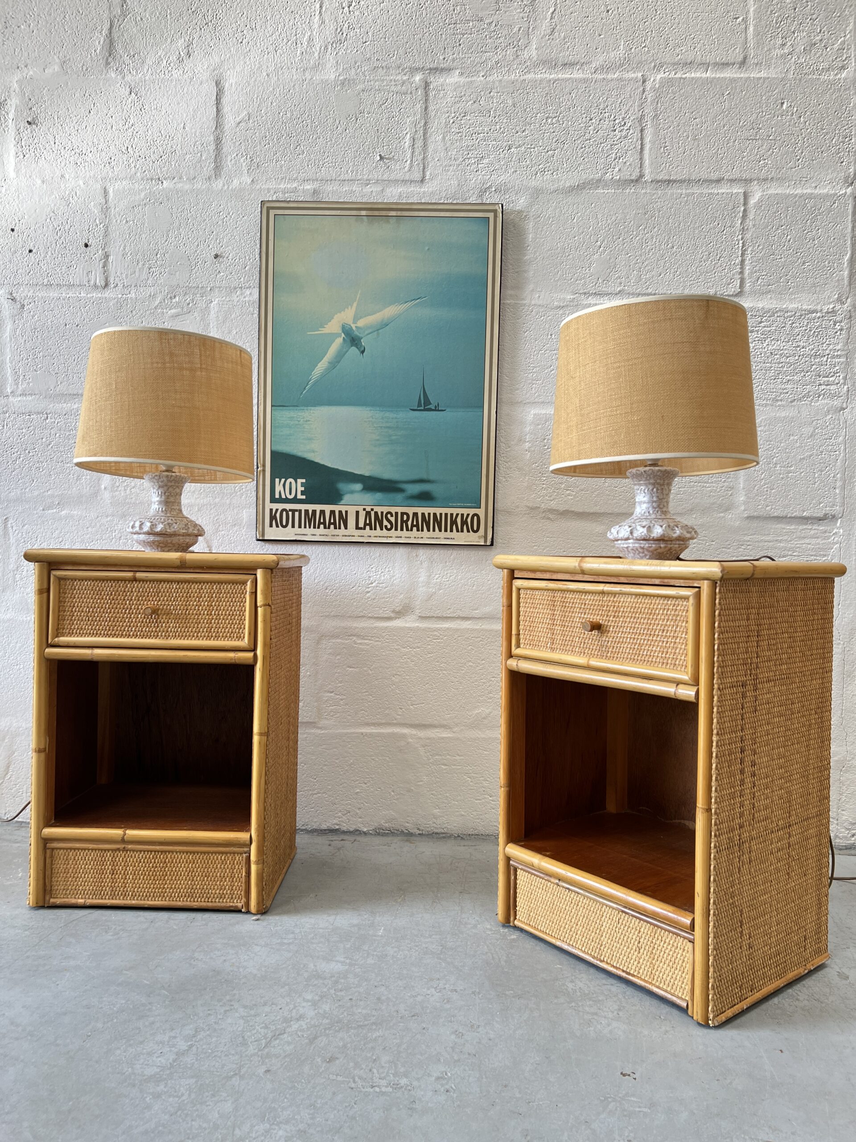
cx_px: 428
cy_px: 571
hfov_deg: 53.1
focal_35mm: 26
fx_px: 857
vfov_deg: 67.3
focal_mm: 5.7
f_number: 1.5
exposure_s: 1/121
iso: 80
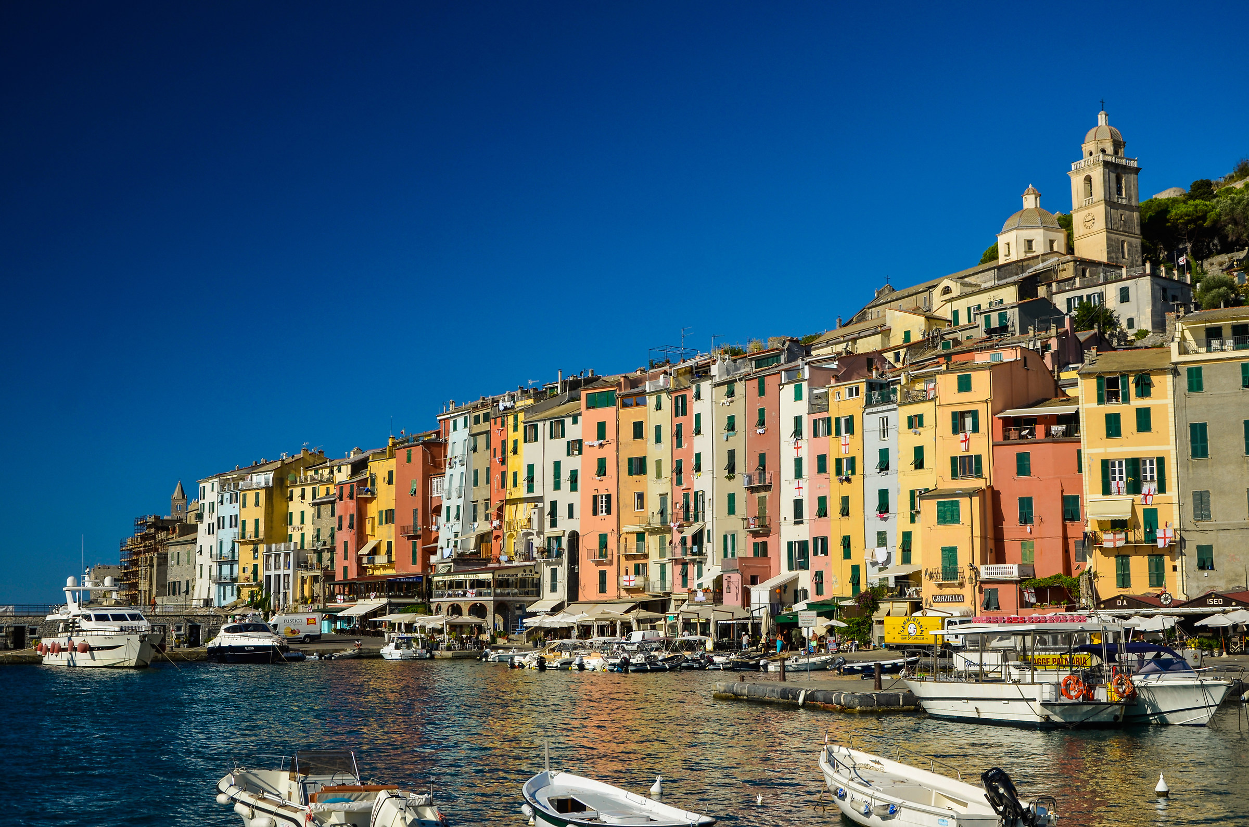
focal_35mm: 45
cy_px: 414
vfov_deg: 29.7
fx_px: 1558
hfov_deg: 43.7
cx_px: 624
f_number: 7.1
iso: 100
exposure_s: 1/320
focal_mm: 30
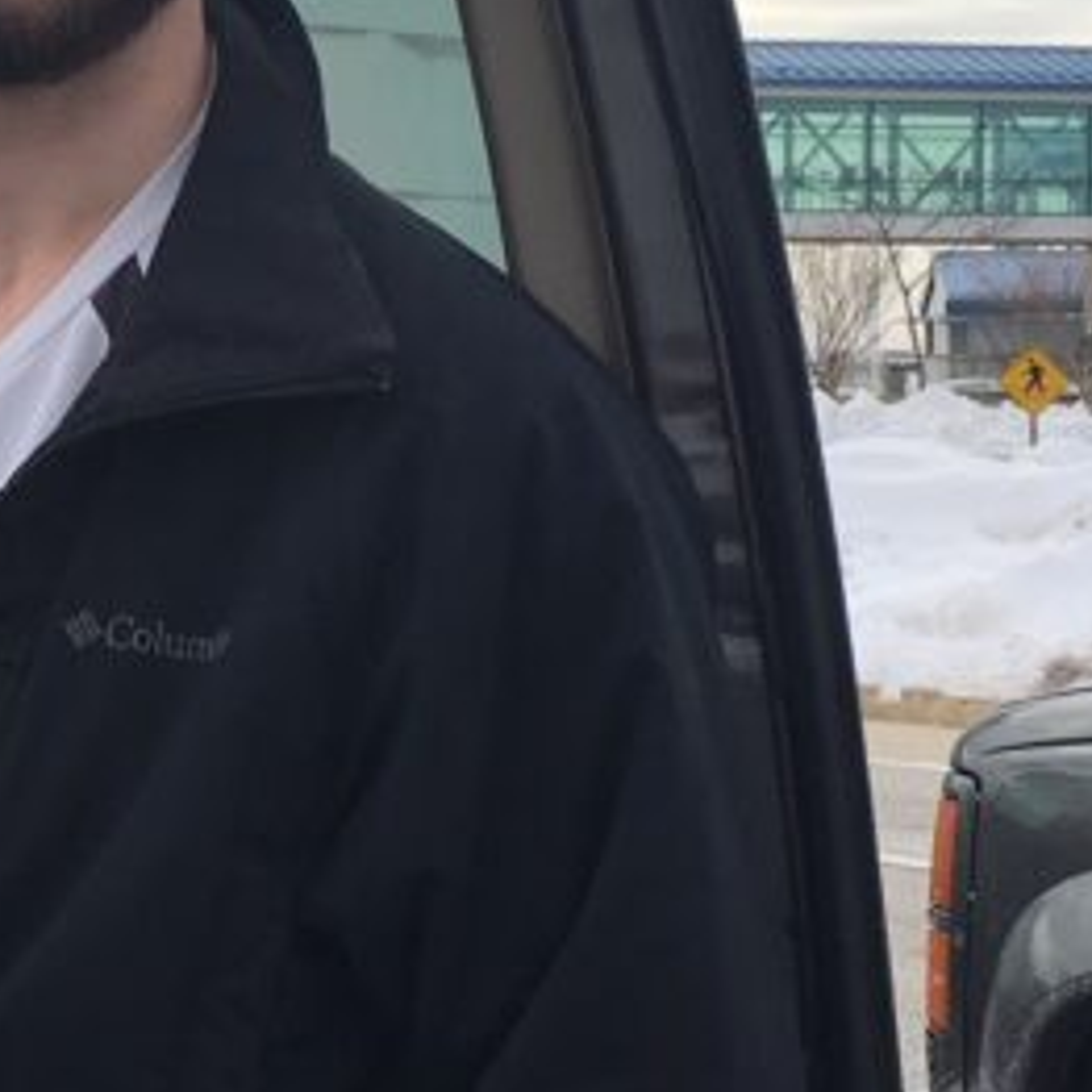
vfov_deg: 17.4
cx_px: -67
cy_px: 433
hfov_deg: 16.9
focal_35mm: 100
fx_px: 3569
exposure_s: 1/962
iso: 25
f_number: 2.2
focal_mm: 4.15
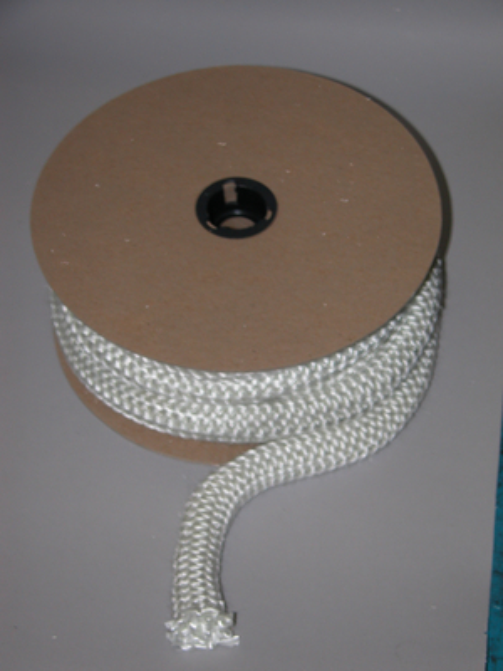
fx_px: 1492
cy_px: 336
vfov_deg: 25.3
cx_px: 252
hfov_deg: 19.1
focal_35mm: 77
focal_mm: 19.9
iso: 100
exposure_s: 1/125
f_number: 3.4
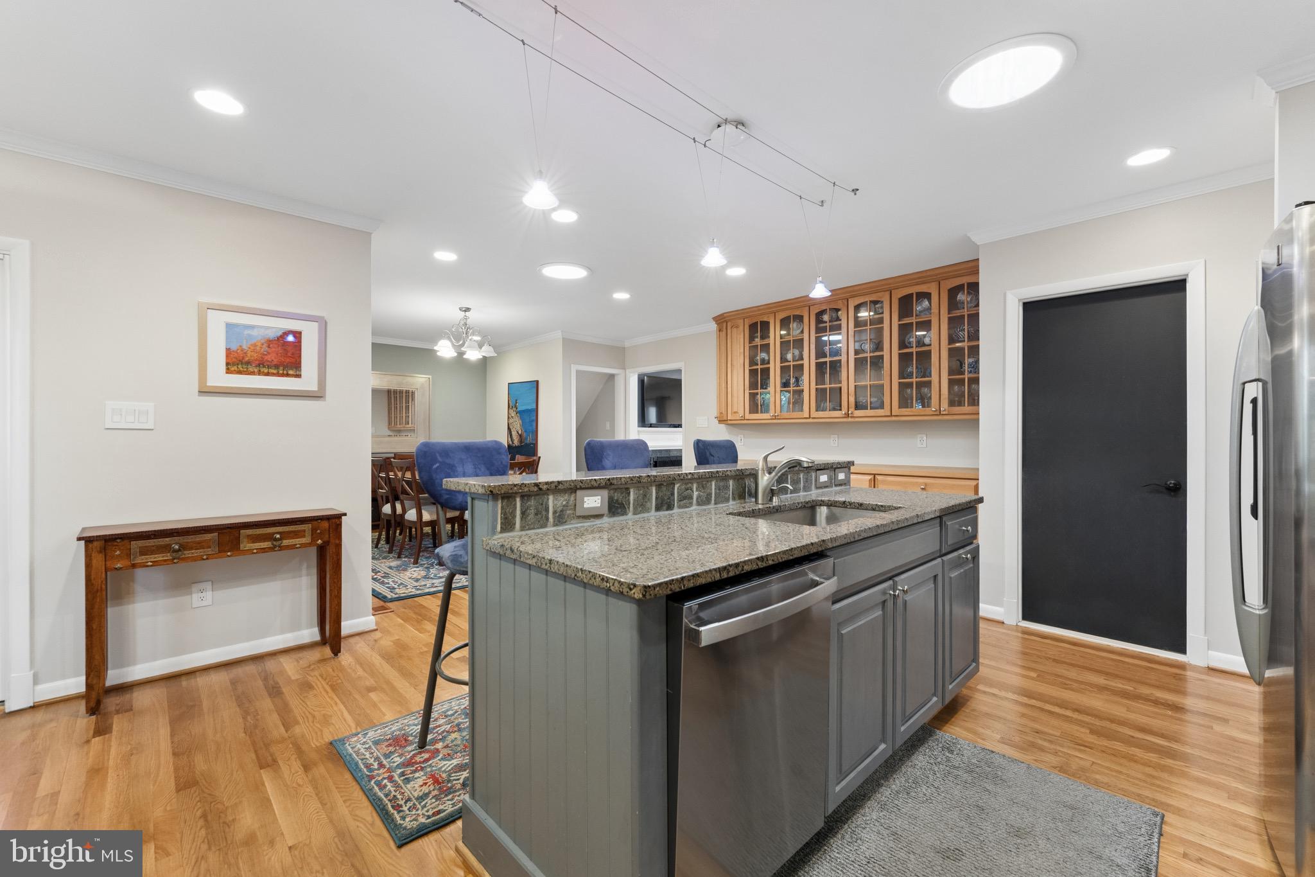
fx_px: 541
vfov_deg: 78.1
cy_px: 438
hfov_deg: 101.2
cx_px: 658
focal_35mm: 15
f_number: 7.1
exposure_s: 1/15
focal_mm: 14.8
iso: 1250
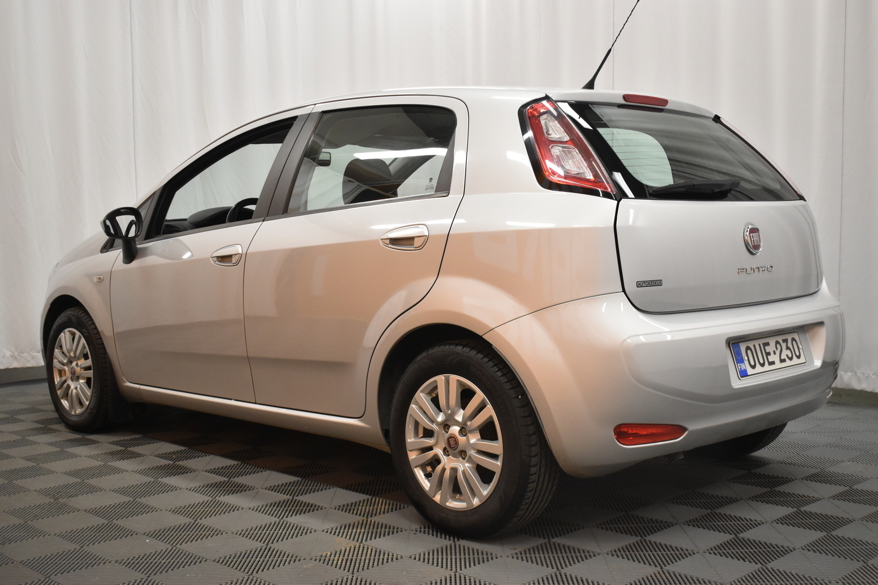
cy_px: 292
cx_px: 439
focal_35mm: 44
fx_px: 1061
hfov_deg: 45.0
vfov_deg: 30.8
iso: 1400
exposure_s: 1/50
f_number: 4.2
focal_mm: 29
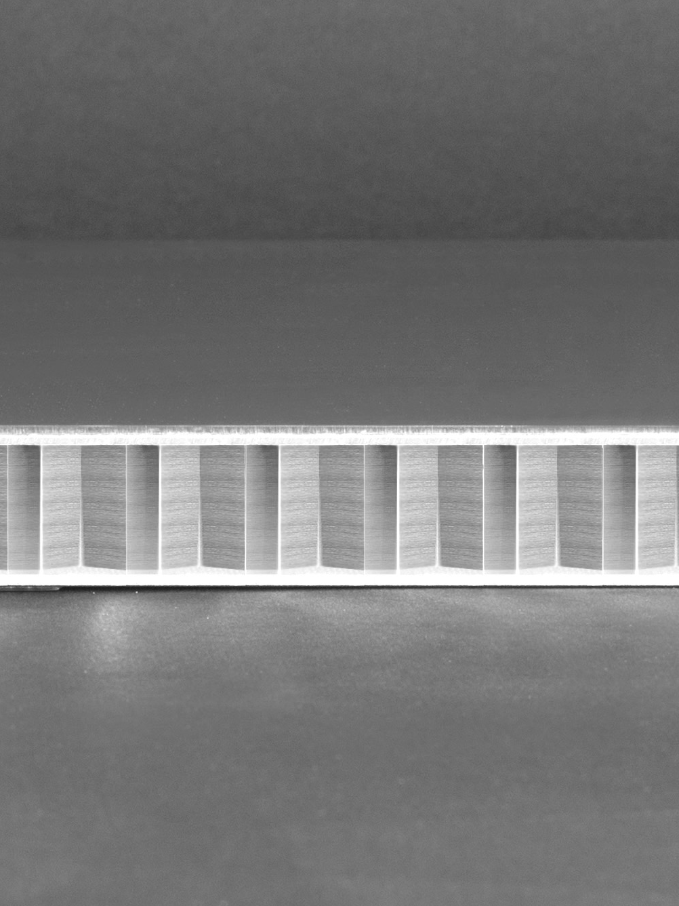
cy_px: 366
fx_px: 5911
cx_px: -96
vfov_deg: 8.8
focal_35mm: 226
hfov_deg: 6.5
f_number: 8
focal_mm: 30
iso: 100
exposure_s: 1/2
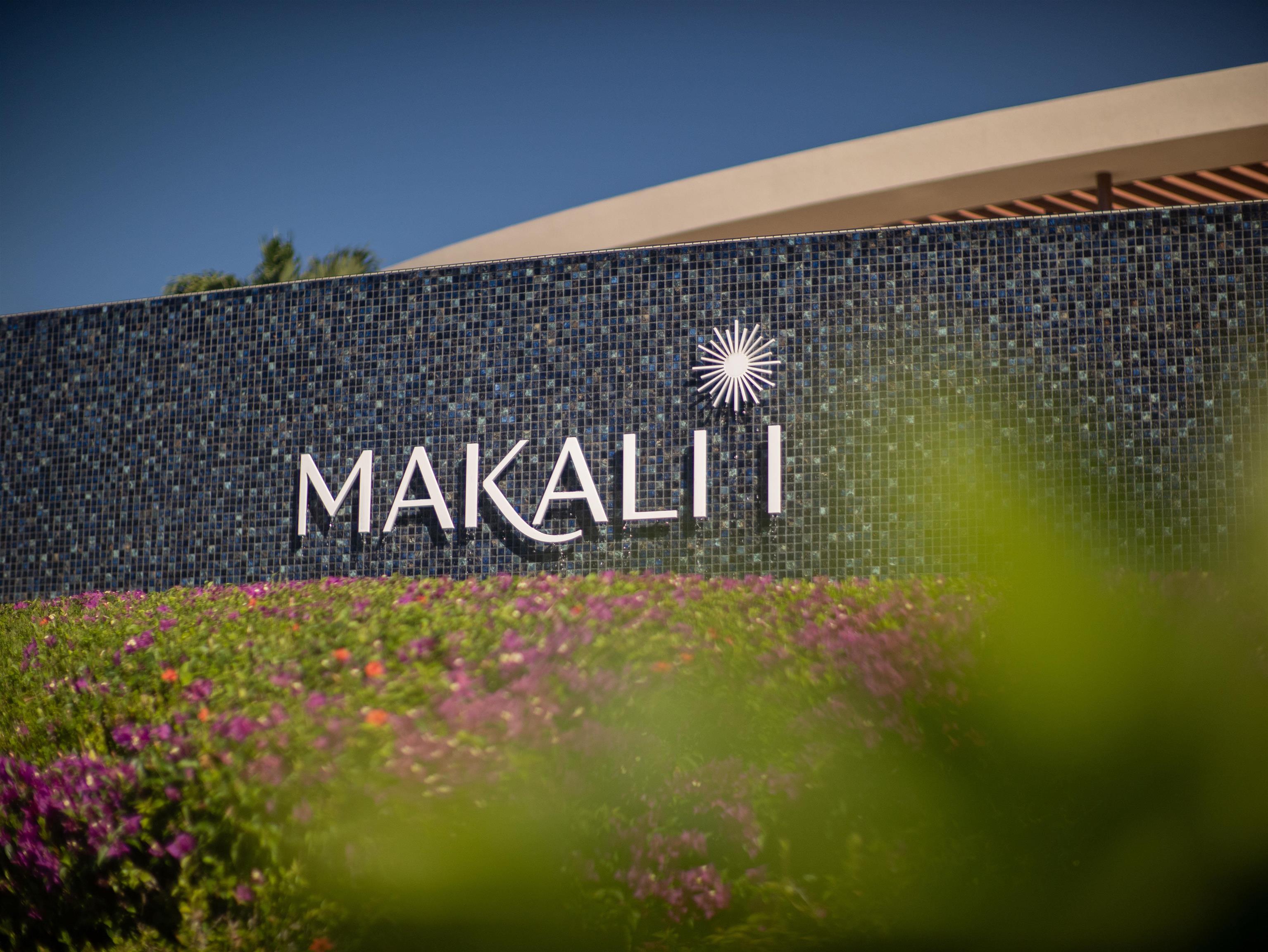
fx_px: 2345
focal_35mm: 64
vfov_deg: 22.9
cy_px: 476
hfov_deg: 30.3
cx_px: 634
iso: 250
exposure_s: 1/250
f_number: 1.2
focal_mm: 32
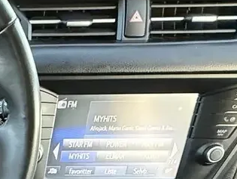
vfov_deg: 17.3
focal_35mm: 71
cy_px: 315
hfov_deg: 21.1
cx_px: -157
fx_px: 487
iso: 800
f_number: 2.2
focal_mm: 2.22
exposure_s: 1/50
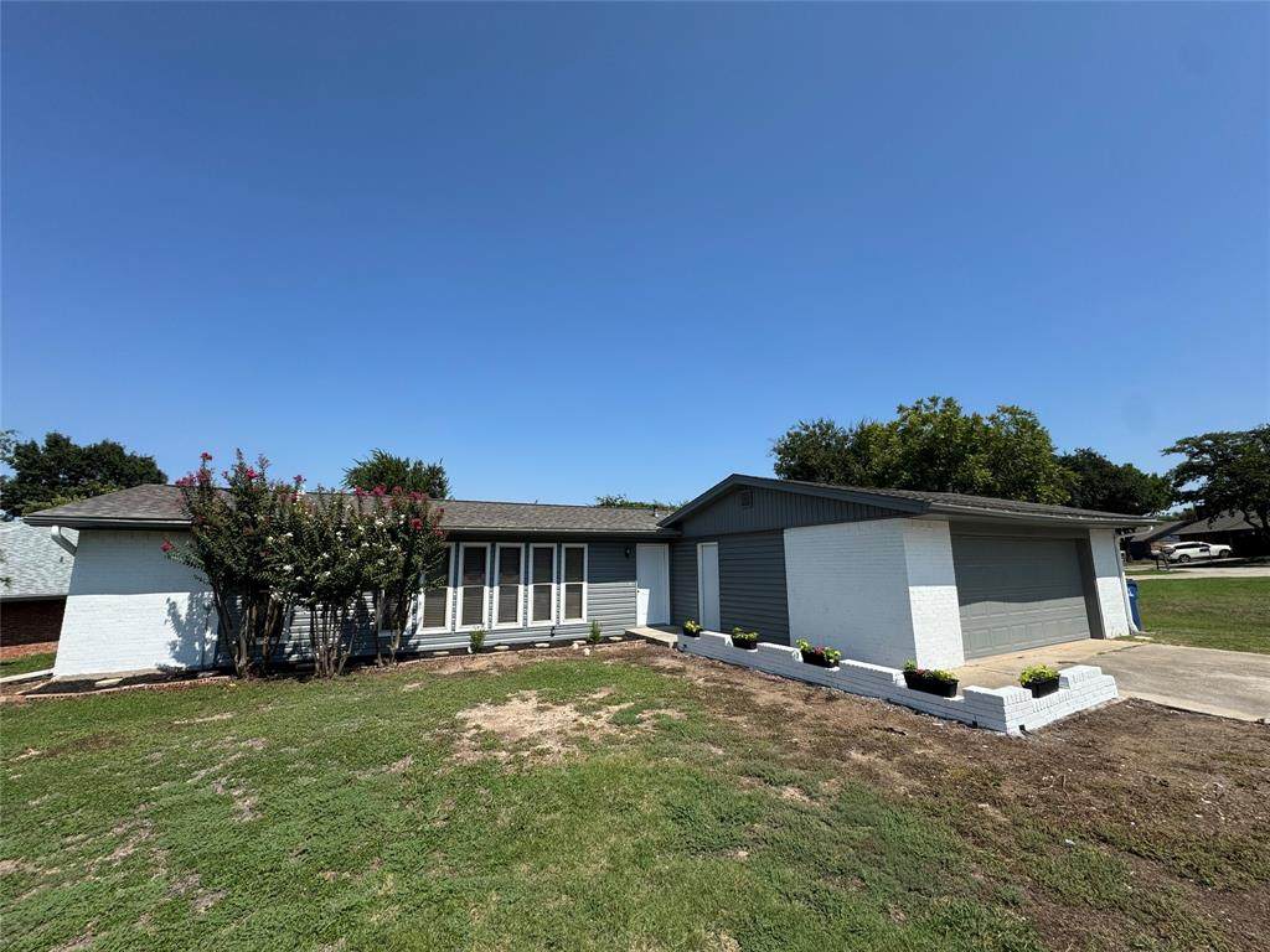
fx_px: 514
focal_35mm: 14
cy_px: 476
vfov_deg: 85.7
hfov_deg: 102.1
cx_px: 635
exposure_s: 1/2083
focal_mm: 2.22
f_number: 2.2
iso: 50
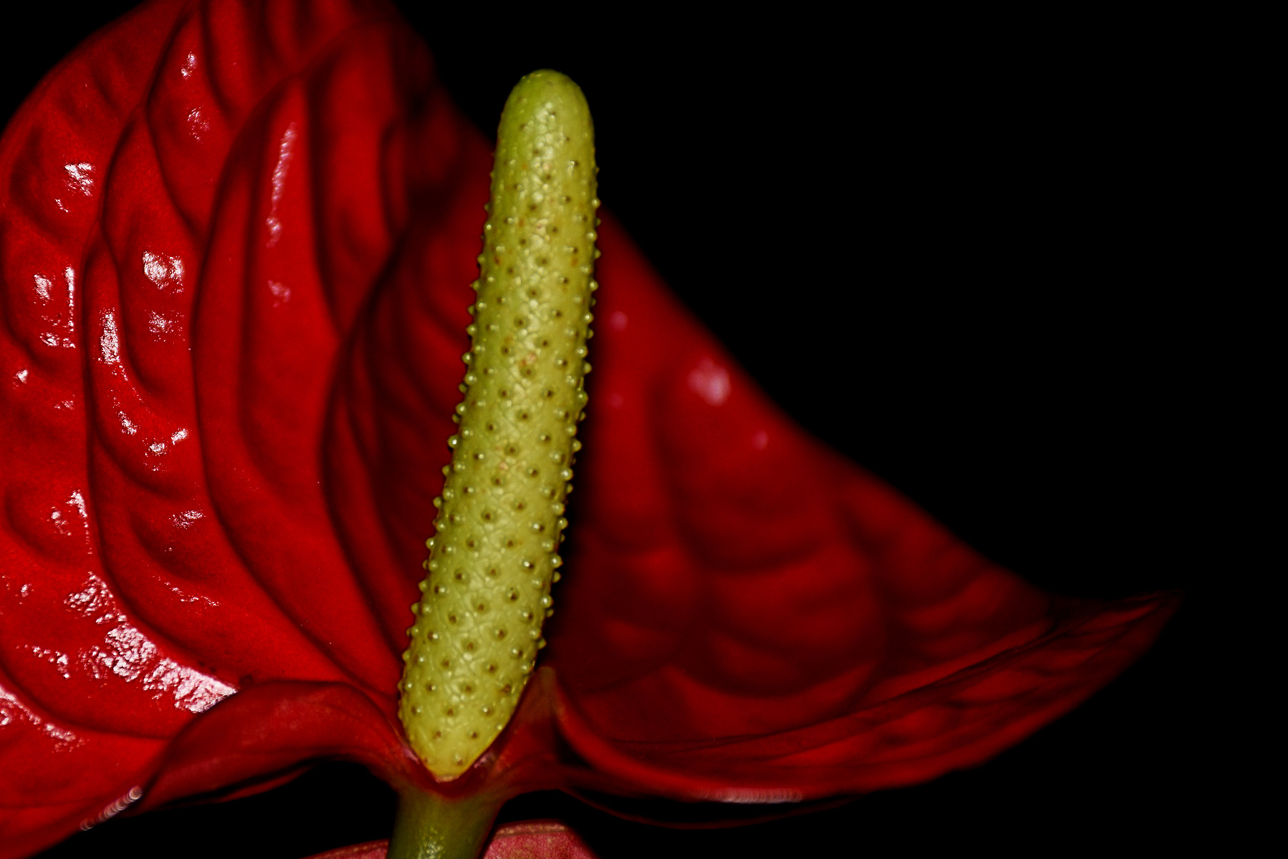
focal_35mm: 280
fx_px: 10017
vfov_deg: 4.9
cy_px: 423
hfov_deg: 7.4
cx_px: 452
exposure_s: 1/200
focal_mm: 140
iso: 100
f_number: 5.6
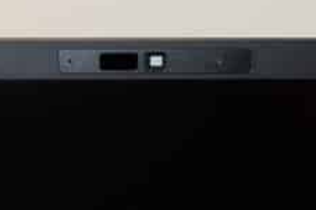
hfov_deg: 19.8
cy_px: 64
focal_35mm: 103
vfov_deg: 13.2
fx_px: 903
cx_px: 164
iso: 1600
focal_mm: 60
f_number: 5.6
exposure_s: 1/60
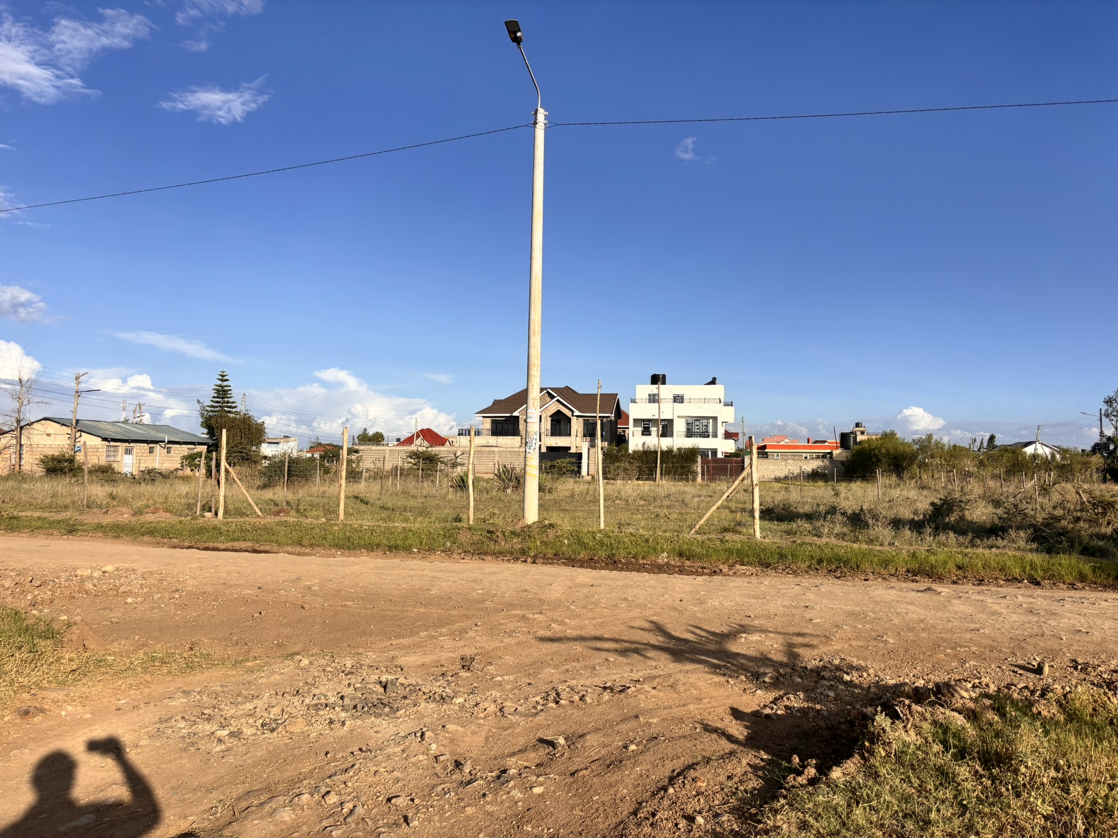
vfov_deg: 53.1
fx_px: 840
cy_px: 419
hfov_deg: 67.3
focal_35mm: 26
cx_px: 559
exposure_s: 1/3650
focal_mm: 5.96
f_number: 1.6
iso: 50
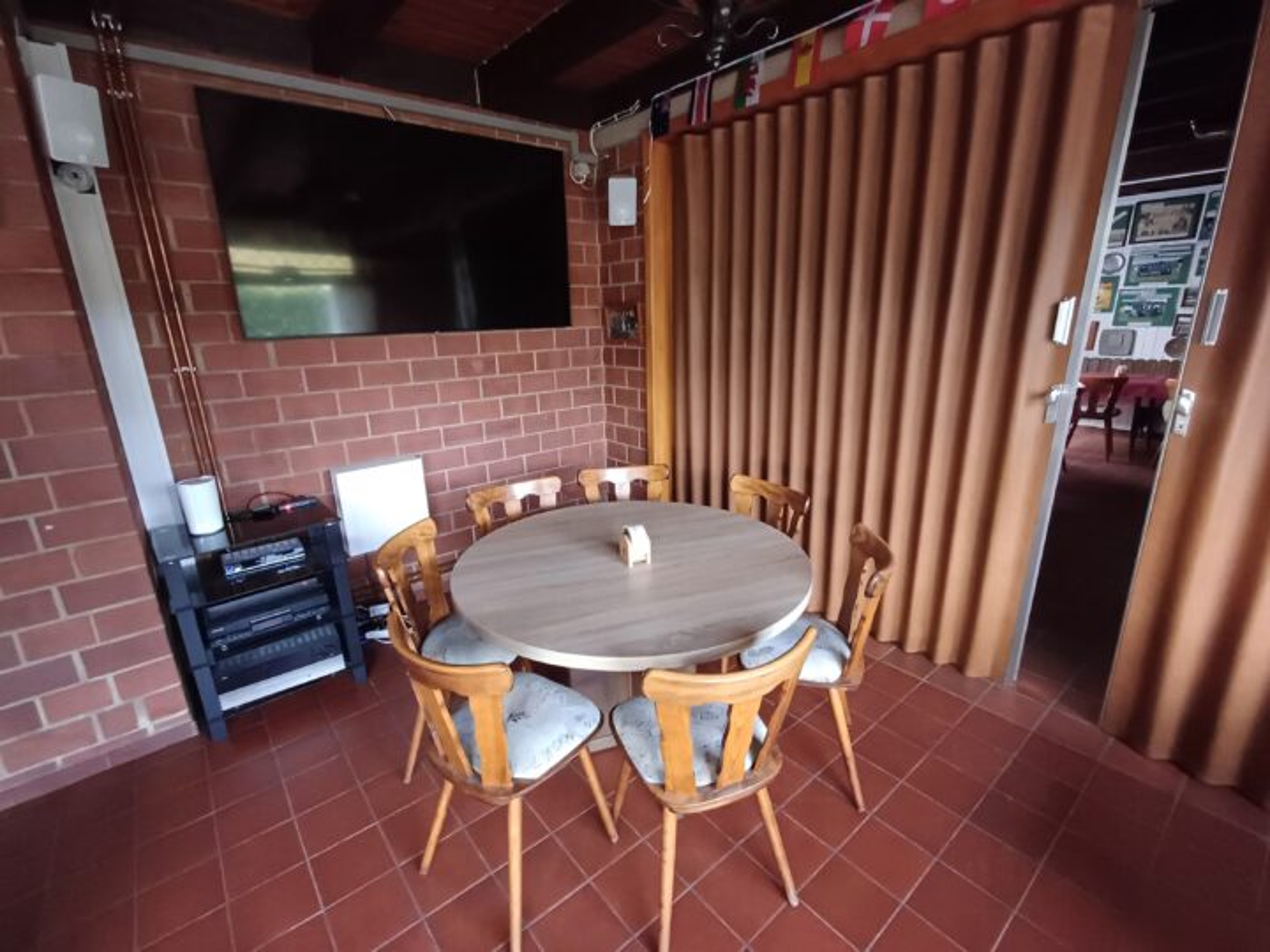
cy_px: 476
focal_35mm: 16
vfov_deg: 78.1
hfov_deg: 94.5
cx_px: 635
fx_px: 587
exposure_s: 1/20
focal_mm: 1.64
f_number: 2.2
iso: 500
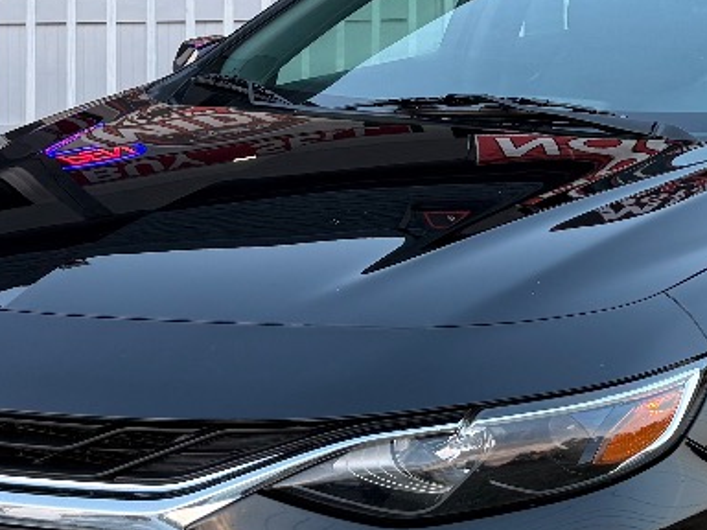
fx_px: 1838
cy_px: 11
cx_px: 541
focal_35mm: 90
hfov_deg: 21.6
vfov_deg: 16.1
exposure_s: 1/161
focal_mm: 6.76
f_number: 1.78
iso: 100
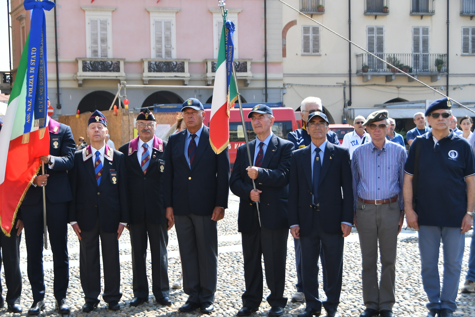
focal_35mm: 66
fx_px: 871
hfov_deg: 30.5
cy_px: 158
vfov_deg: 20.6
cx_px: 238
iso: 400
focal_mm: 44
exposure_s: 1/1000
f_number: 5
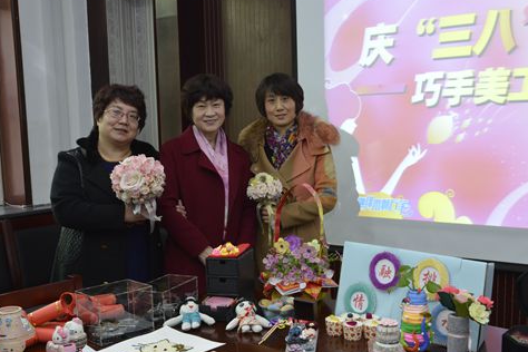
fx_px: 631
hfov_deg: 45.4
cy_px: 206
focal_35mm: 43
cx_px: 274
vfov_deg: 31.1
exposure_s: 1/60
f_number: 7.1
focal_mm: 34
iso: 2000
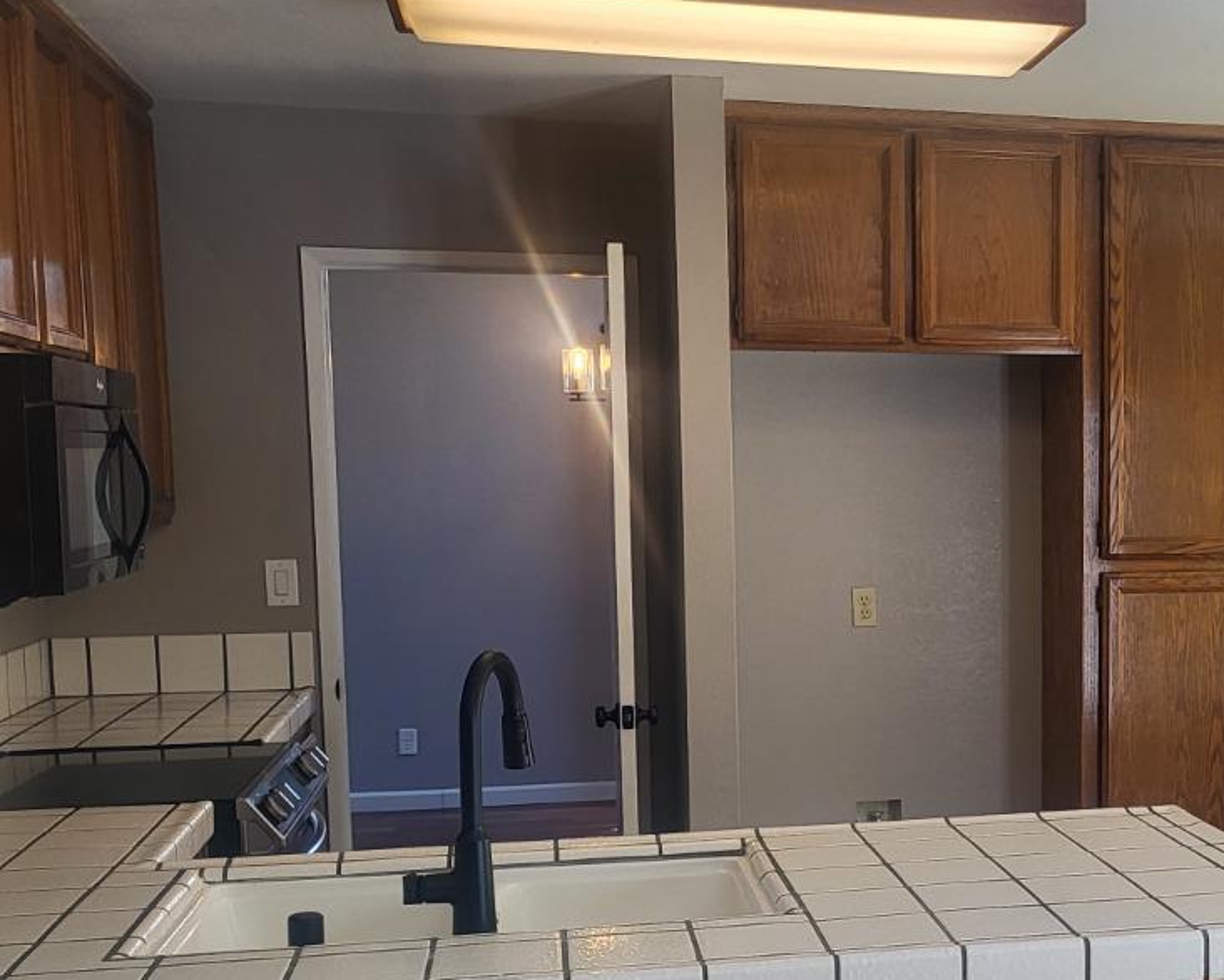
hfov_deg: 34.1
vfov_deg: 28.9
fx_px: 1884
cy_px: 666
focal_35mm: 52
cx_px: 1094
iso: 50
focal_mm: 5.4
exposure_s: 1/120
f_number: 1.8
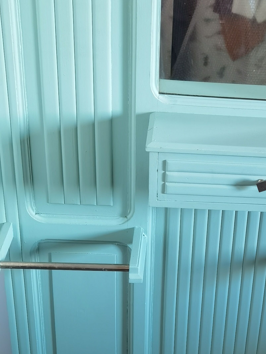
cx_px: 249
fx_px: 686
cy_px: 206
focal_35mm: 67
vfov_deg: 28.9
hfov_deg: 21.4
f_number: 1.9
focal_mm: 6.71
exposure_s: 1/50
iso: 250
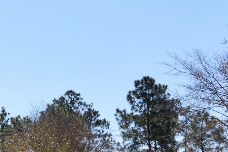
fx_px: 1007
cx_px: -184
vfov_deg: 8.4
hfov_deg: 11.9
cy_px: 247
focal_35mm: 159
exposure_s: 1/200
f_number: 10
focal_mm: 26
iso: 100
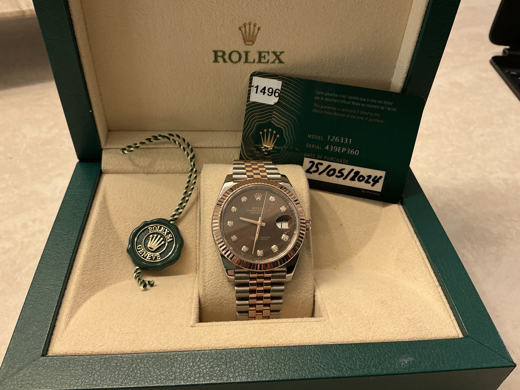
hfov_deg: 63.4
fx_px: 421
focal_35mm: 28
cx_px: 260
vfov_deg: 49.7
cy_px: 195
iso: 160
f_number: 1.8
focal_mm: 3
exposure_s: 1/50
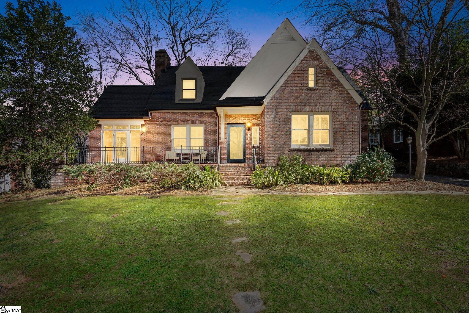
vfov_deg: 73.7
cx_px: 234
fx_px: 208
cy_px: 156
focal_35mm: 16
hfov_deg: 96.7
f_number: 8
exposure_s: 1/250
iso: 250
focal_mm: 16
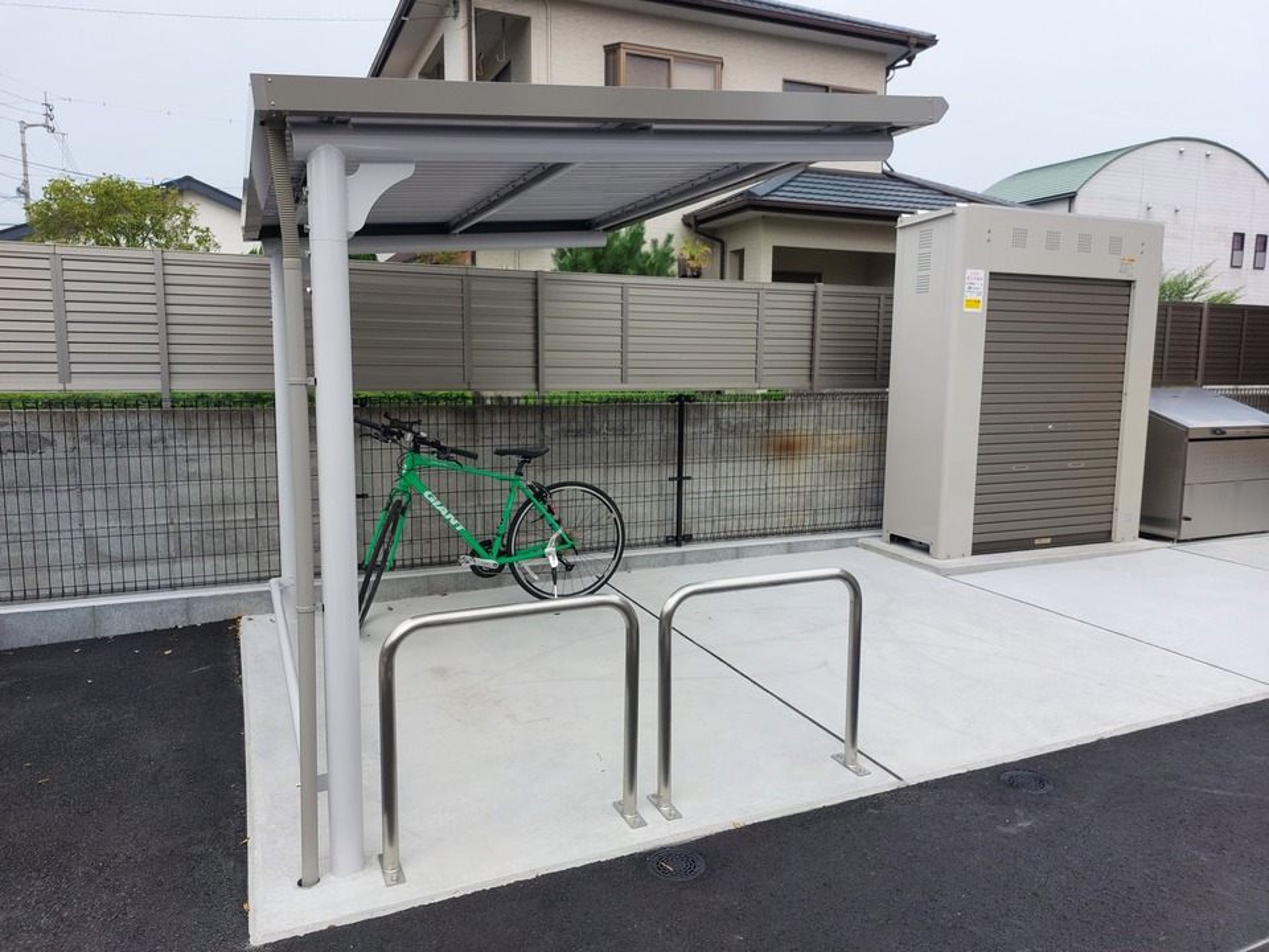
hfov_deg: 71.6
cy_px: 476
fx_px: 880
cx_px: 634
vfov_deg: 56.8
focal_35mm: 24
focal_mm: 5.23
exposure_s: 1/385
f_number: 1.8
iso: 25
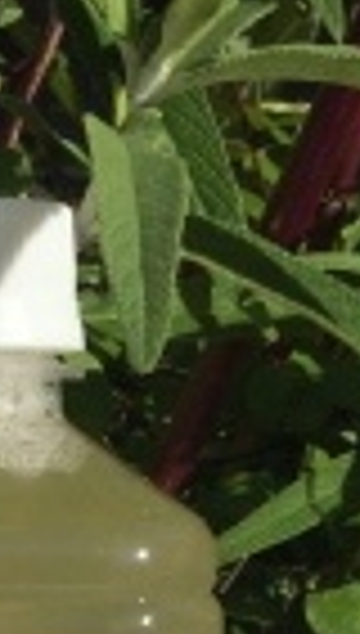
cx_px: -7
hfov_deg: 10.3
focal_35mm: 117
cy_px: 967
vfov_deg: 16.5
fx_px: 1973
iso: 25
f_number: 2.4
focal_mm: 3.3
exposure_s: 1/3401
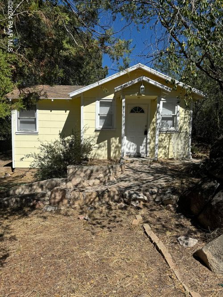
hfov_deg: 56.8
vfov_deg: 71.6
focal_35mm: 24
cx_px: 112
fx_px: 206
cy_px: 148
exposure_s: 1/5814
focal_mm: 6.76
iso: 80
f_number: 1.78
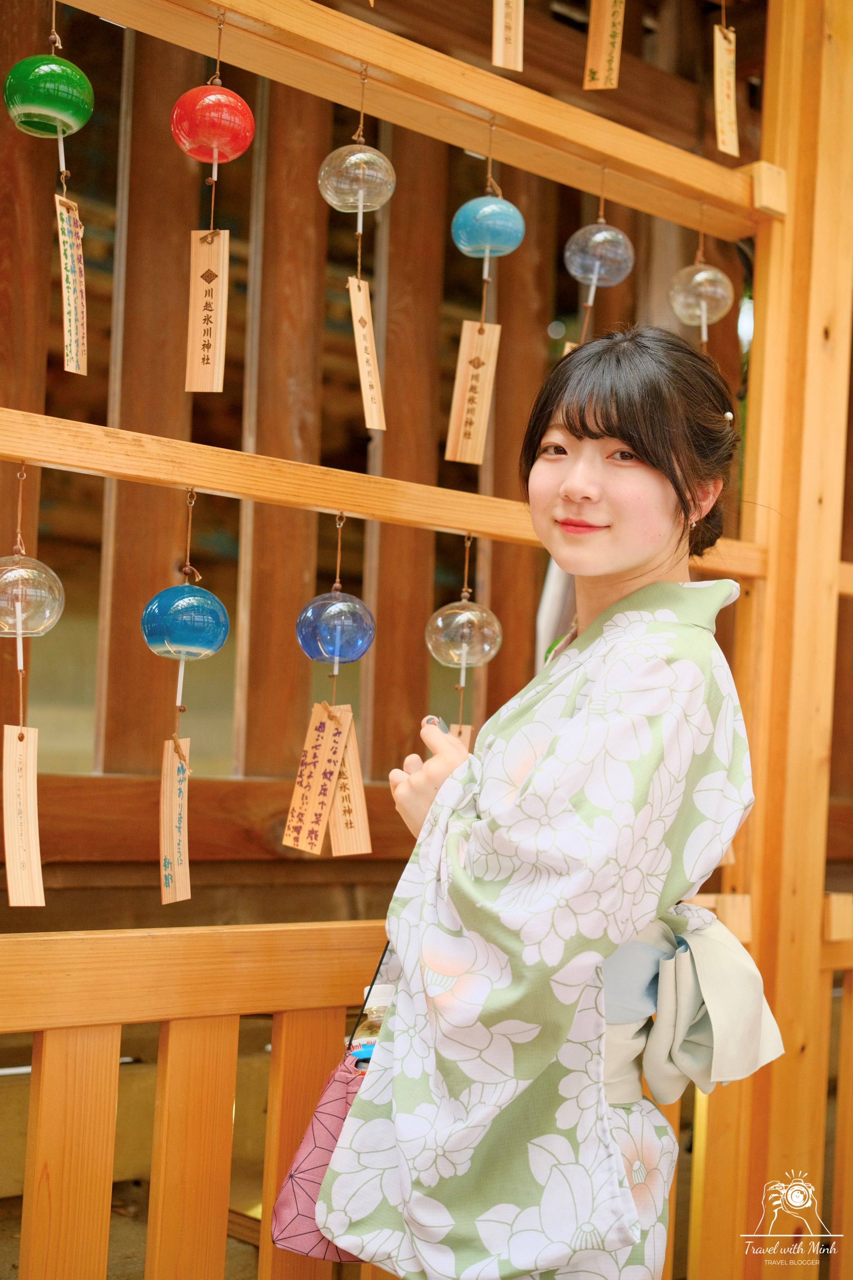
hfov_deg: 27.0
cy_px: 640
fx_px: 1777
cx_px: 426
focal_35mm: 50
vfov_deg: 39.6
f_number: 2
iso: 800
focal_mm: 33
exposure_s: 1/750
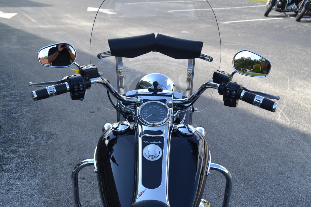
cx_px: 156
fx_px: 415
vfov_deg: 28.1
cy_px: 104
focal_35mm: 48
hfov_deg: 41.1
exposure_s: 1/160
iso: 100
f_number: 6.3
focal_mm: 32
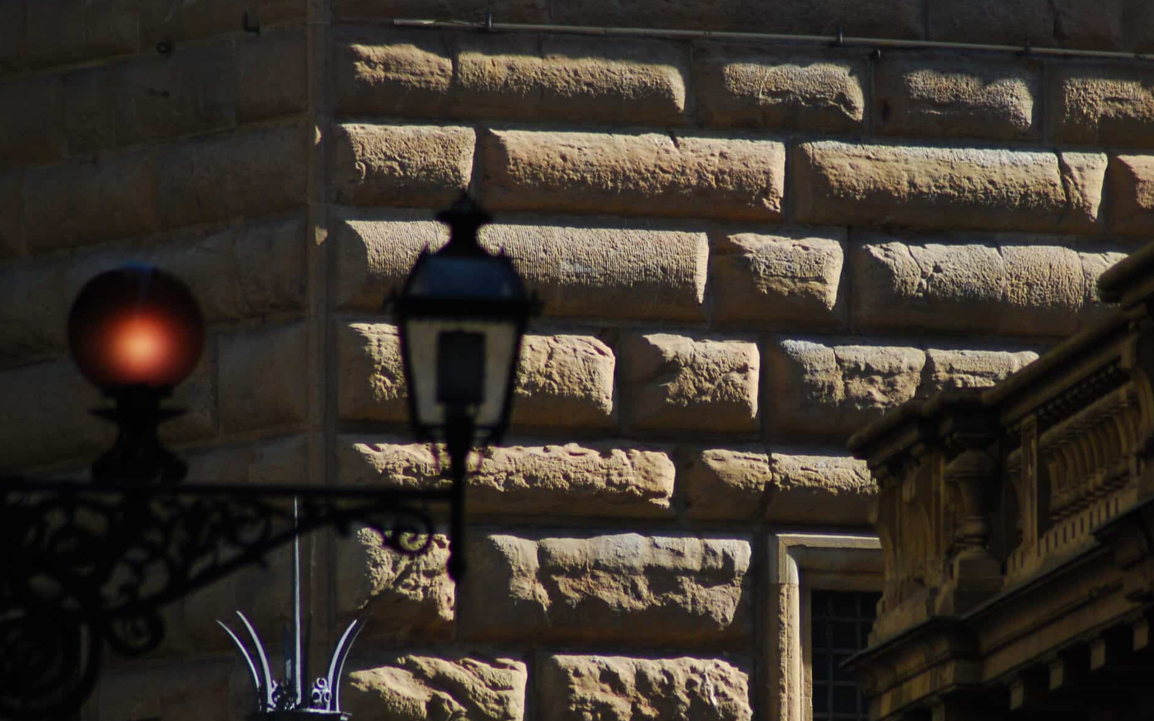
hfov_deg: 4.0
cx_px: 721
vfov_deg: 2.5
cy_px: 439
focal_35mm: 526
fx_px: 16541
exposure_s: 1/500
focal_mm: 250
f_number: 5.3
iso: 250
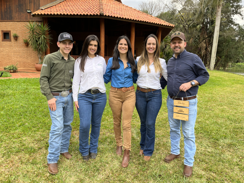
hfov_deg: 67.3
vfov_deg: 53.1
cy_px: 92
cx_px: 122
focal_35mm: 26
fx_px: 183
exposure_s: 1/374
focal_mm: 5.1
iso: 50
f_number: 1.6
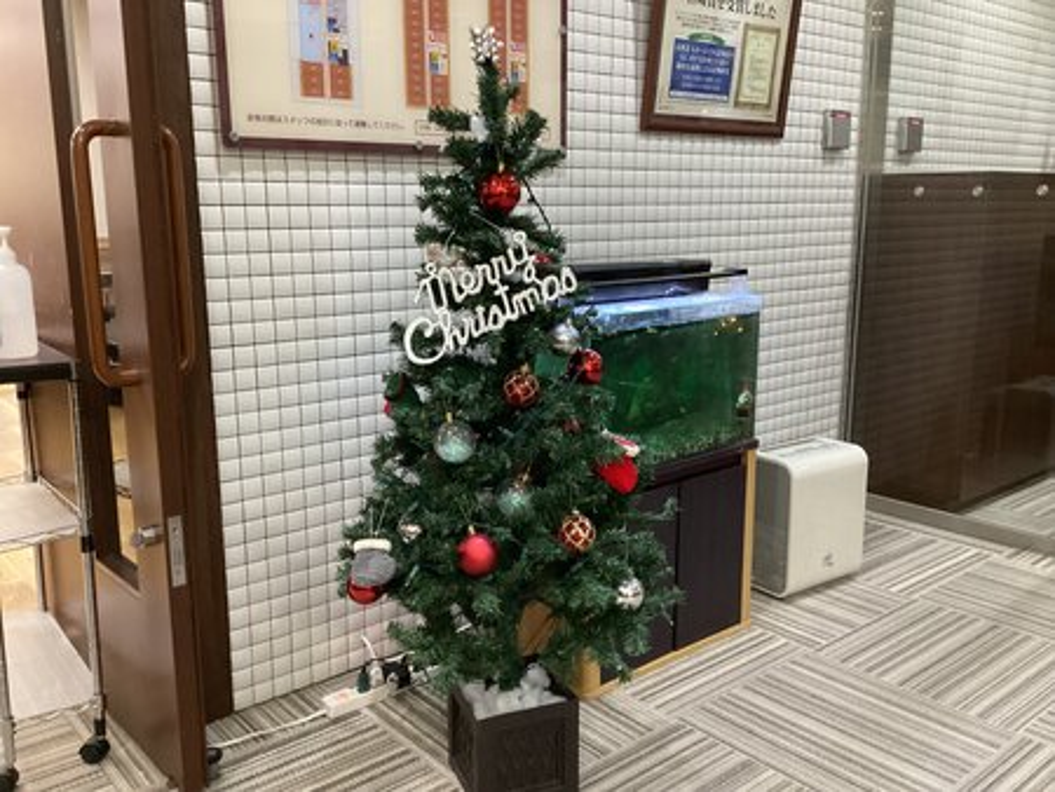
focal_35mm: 31
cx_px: 528
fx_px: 945
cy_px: 396
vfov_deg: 45.5
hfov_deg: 58.3
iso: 400
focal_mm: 3.3
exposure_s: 1/30
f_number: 2.4
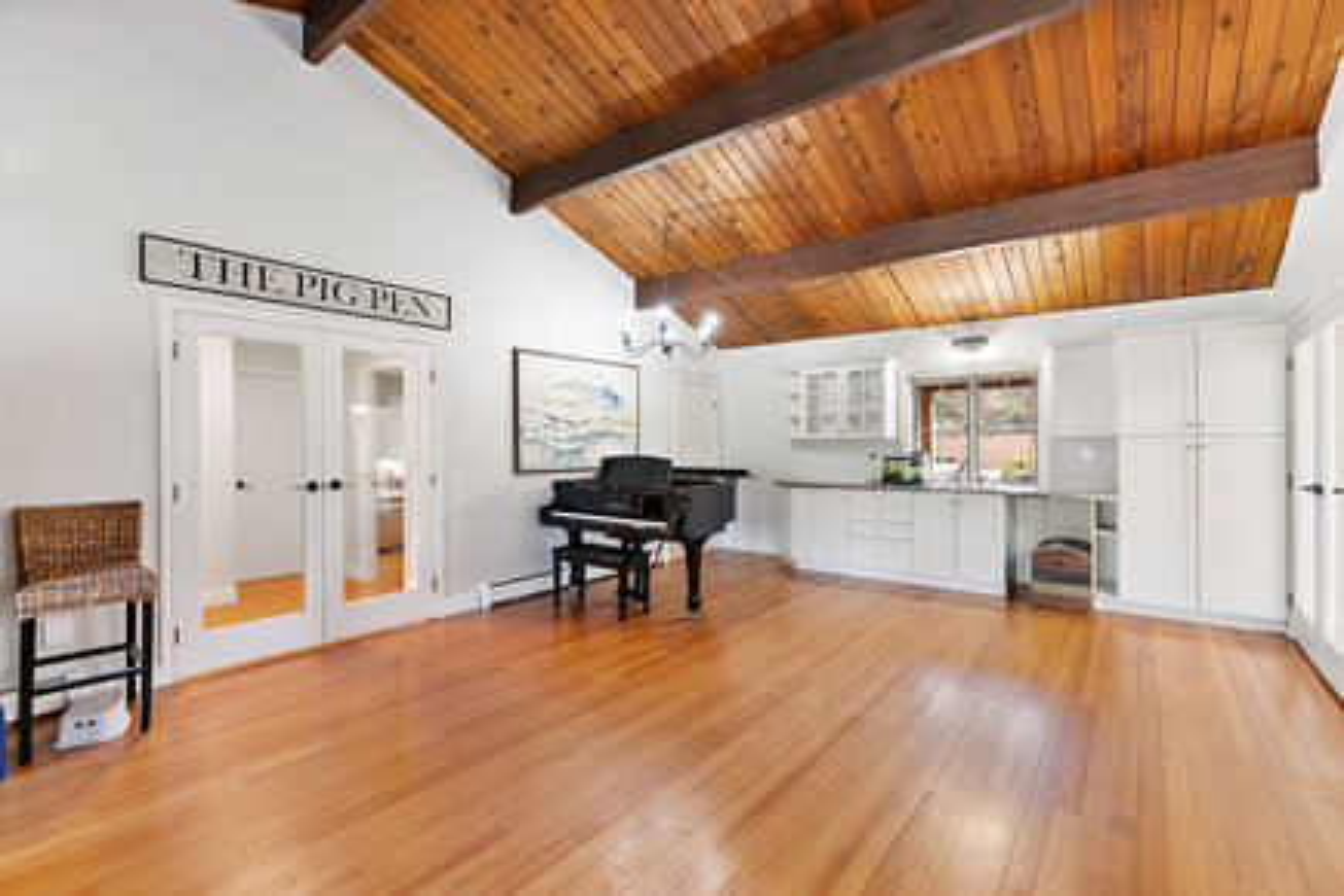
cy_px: 448
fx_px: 597
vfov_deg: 73.7
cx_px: 672
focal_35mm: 16
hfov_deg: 96.7
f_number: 7.1
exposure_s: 1
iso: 400
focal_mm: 16
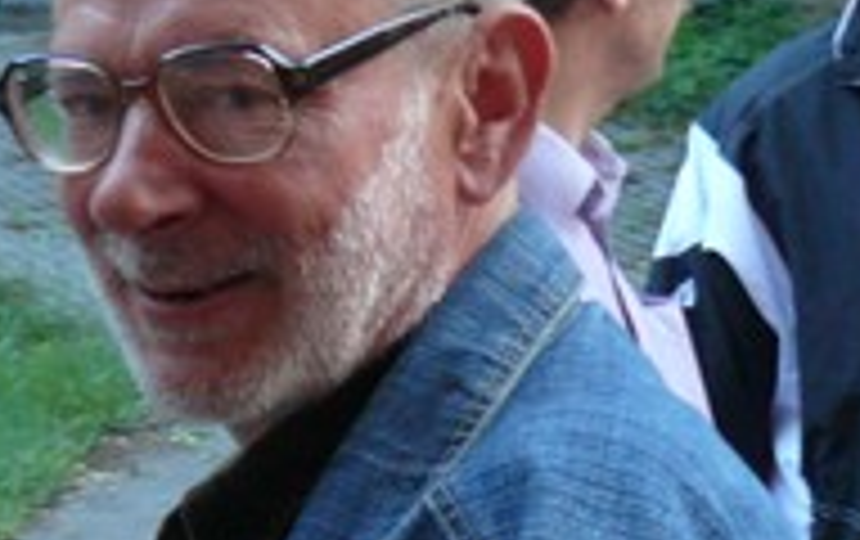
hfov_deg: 12.0
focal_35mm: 169
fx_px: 3967
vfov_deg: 7.8
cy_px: 286
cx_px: -230
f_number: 3.2
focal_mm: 10.9
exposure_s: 1/60
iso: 320
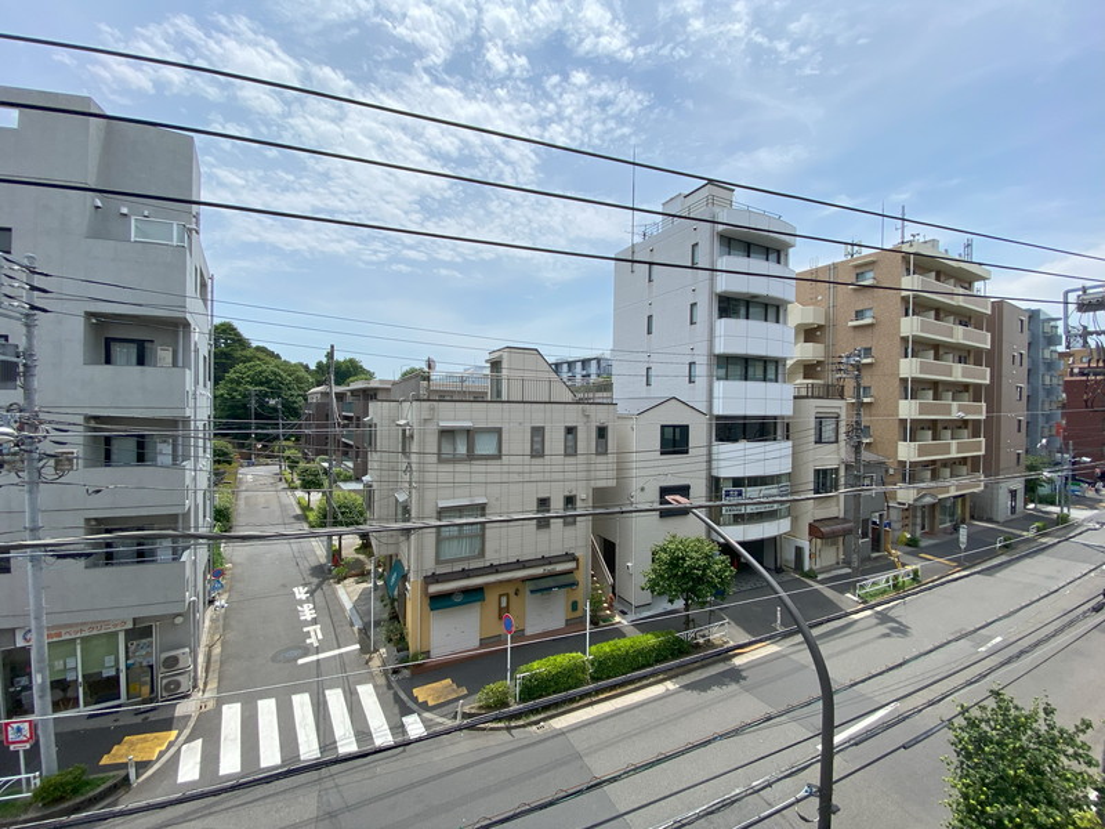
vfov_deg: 89.9
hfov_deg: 106.2
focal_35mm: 13
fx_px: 415
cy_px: 414
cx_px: 552
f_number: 2.4
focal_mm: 1.54
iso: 20
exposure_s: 1/1370
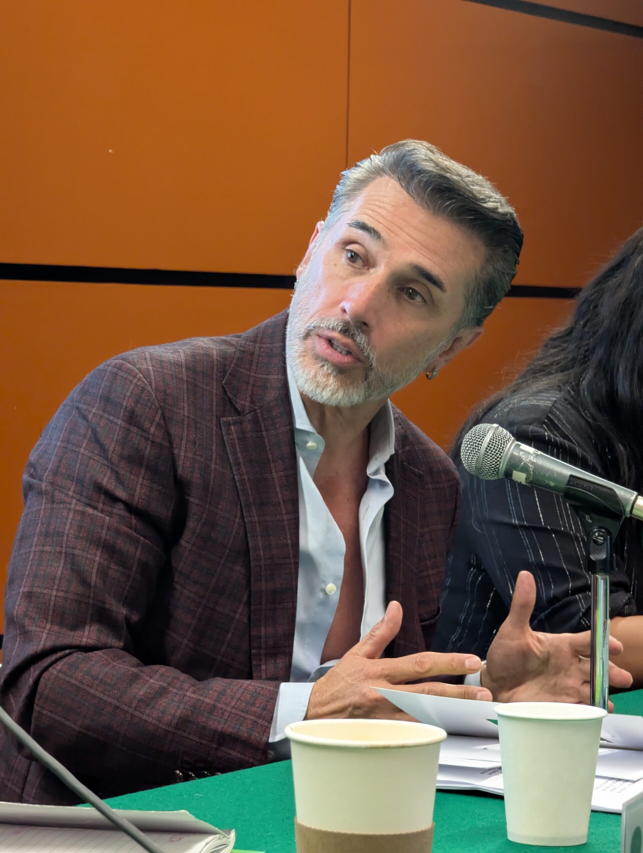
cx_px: 322
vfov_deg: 16.8
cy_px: 426
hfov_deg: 12.7
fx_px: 2890
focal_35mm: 117
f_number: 3.5
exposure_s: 1/45.8
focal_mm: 19
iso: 830
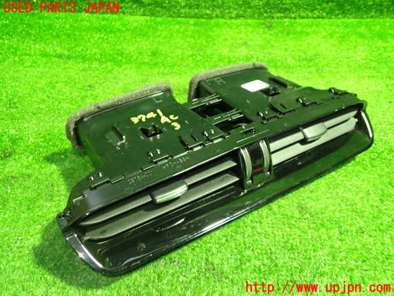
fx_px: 341
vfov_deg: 46.8
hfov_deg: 60.0
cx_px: 197
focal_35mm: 30
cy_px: 148
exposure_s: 1/25
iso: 800
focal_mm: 5.4
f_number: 2.3
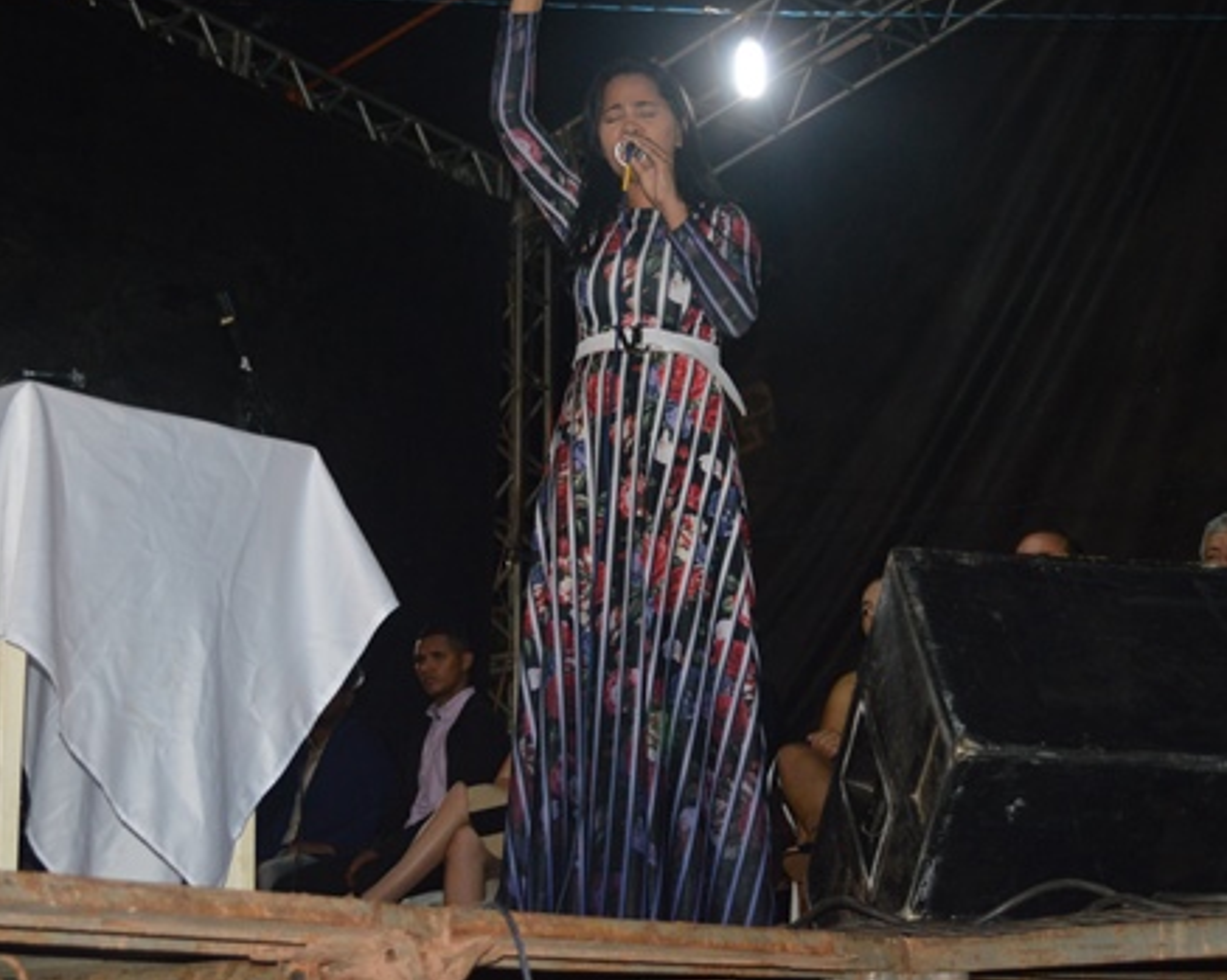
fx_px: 2395
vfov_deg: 23.1
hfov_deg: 28.7
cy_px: 385
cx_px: 710
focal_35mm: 66
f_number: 4.5
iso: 900
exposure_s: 1/60
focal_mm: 32
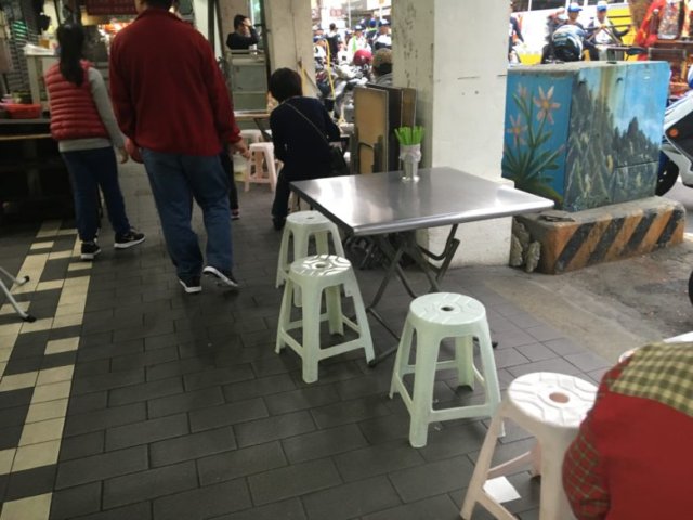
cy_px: 260
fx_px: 581
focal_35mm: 29
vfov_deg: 48.2
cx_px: 346
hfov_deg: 61.7
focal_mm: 4.15
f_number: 2.2
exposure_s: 1/30
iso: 125
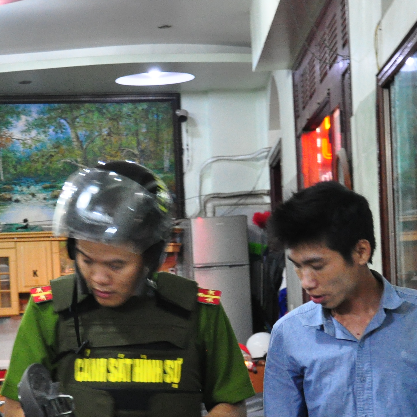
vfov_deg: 15.7
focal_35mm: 110
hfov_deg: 15.8
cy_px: 332
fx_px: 1499
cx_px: 121
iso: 1600
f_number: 4.2
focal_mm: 30
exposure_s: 1/6
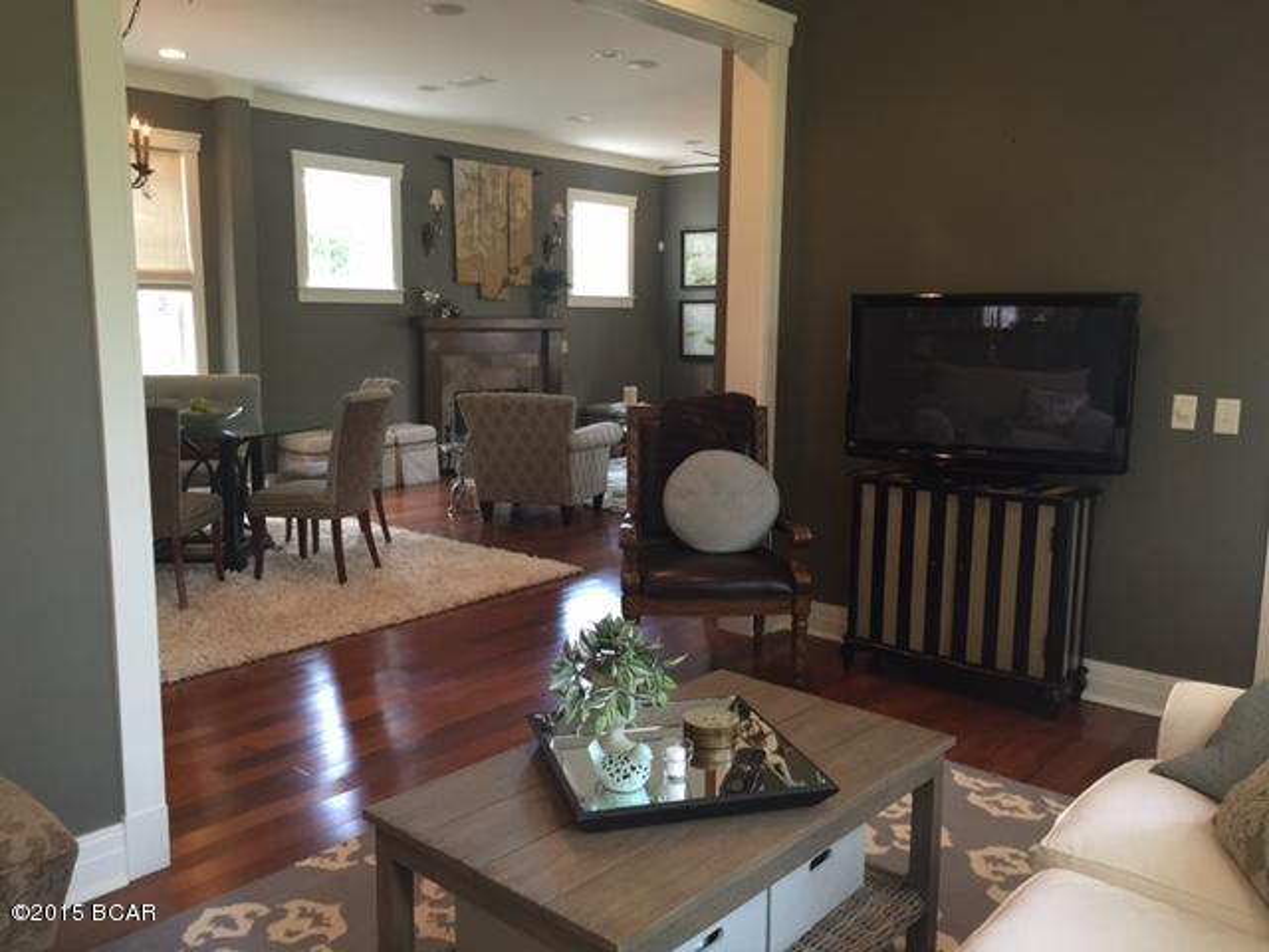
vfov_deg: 48.2
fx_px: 1063
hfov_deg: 61.7
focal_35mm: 29
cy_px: 476
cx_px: 634
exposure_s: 1/30
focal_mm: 4.15
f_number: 2.2
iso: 100
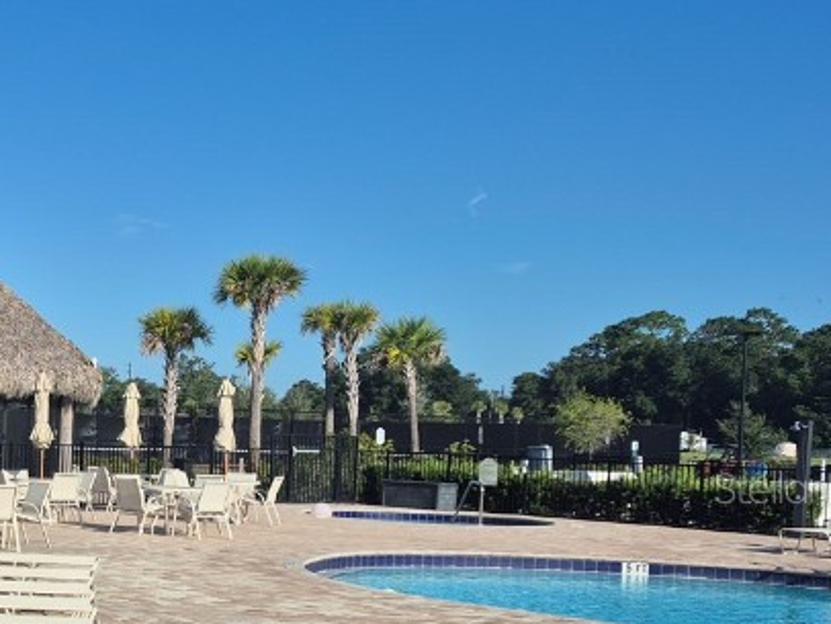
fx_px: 1393
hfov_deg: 29.1
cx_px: -141
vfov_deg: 24.9
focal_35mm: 58
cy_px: 487
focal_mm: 5.4
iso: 25
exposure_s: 1/2568
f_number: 1.8
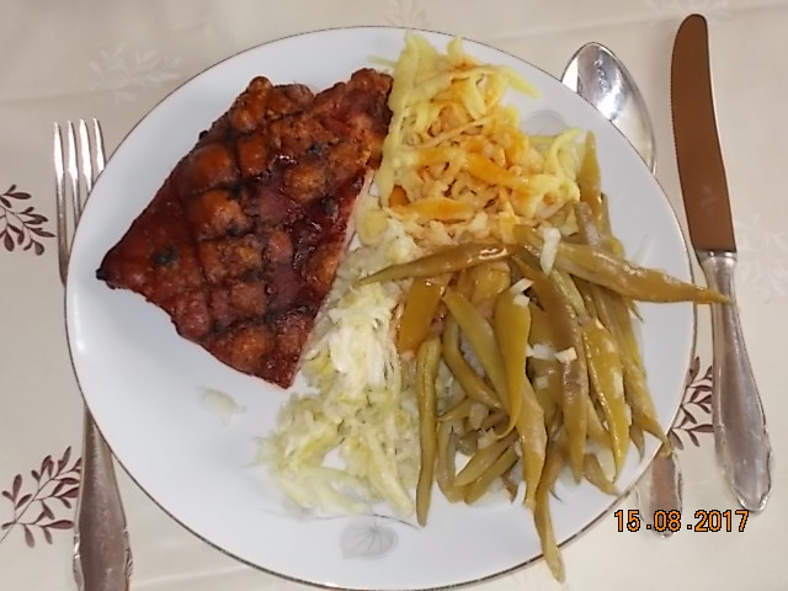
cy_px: 296
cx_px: 394
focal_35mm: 66
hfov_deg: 29.4
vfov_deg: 22.3
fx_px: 1502
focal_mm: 11.8
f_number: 5.3
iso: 200
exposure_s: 1/60
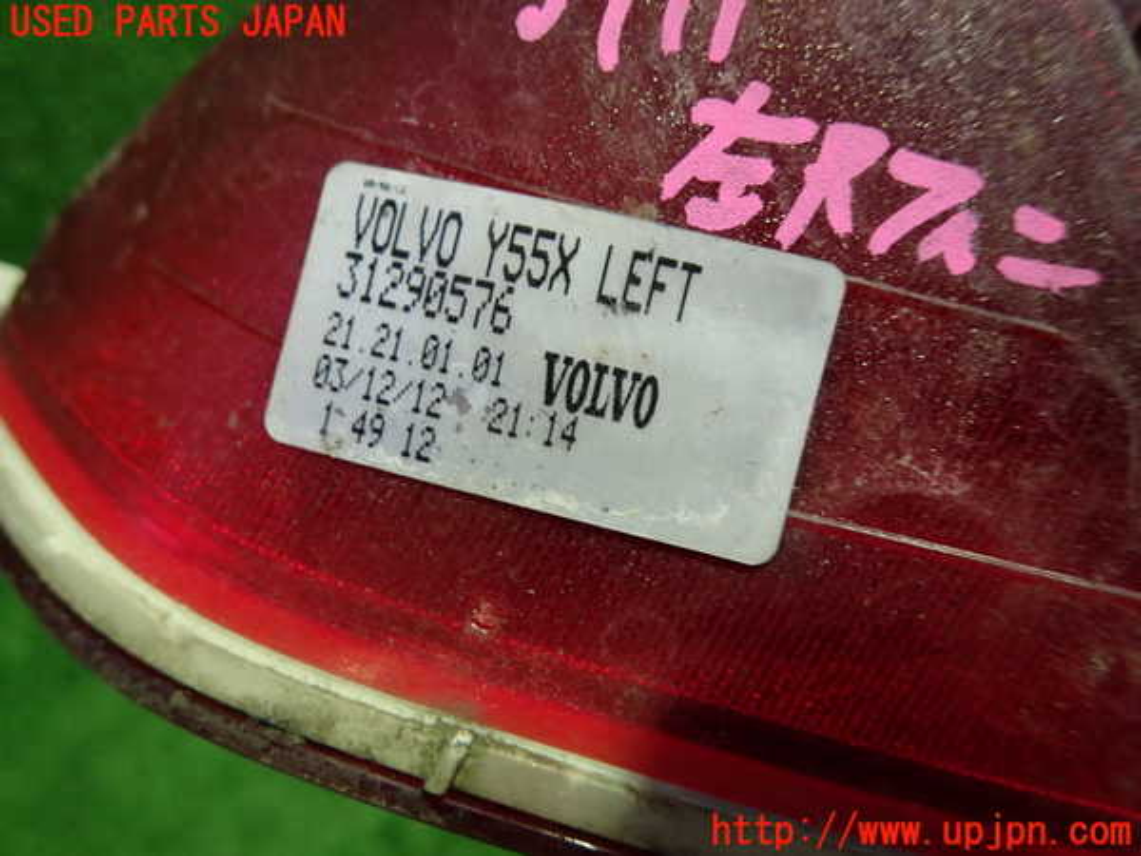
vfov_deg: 54.9
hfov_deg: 69.4
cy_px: 428
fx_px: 824
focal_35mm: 25
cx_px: 570
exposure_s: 1/40
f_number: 2
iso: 200
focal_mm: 4.5
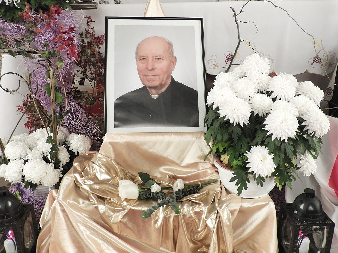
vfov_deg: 46.8
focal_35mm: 30
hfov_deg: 60.0
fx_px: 293
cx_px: 169
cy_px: 126
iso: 400
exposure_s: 1/20
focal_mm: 5.4
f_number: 3.5
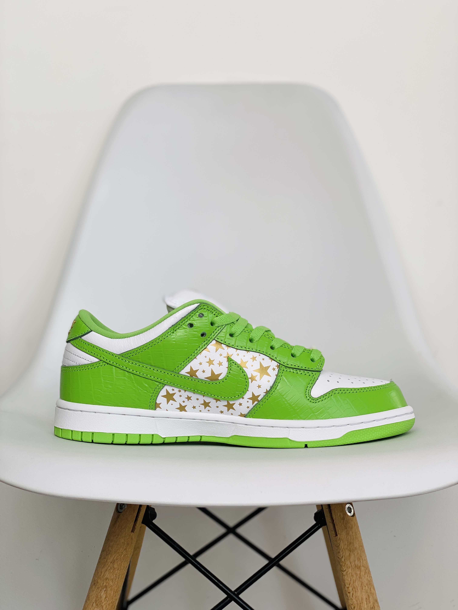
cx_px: 229
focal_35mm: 52
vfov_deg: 36.8
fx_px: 917
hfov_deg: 28.0
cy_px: 305
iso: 20
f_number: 2
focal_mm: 6
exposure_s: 1/147
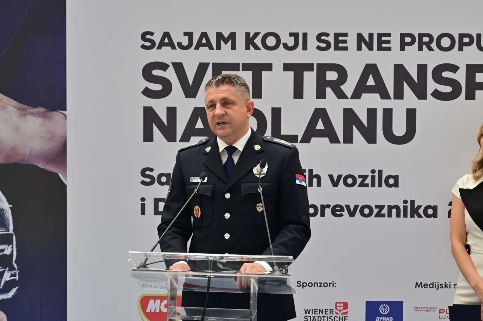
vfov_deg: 11.0
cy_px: 209
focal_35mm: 124
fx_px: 1662
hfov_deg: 16.5
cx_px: 302
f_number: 4
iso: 250
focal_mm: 69
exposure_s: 1/125
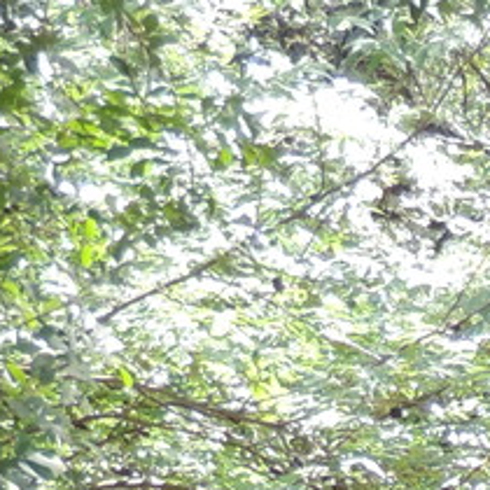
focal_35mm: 486
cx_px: 1398
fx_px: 7783
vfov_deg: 3.6
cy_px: 933
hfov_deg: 3.5
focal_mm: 16
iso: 220
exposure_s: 1/100
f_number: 4.1
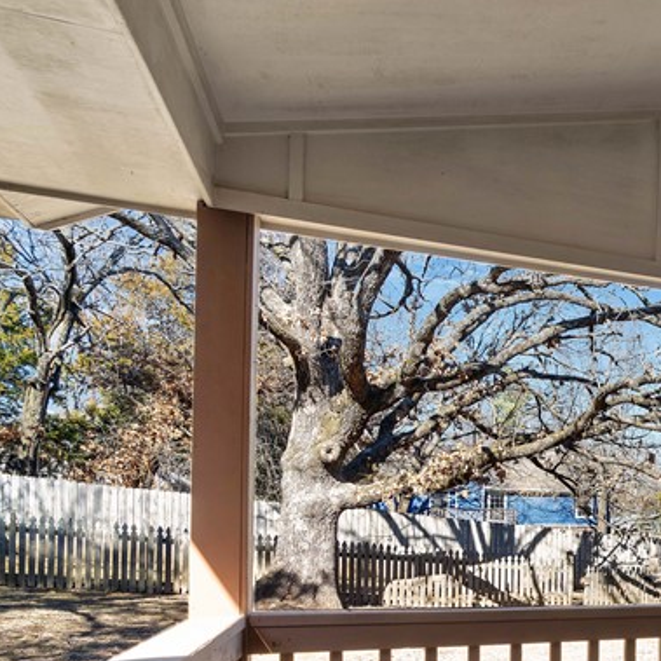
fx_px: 843
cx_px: 886
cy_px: 562
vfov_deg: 40.4
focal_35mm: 39
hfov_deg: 31.5
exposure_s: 1/15
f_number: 7.1
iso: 100
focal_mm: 16
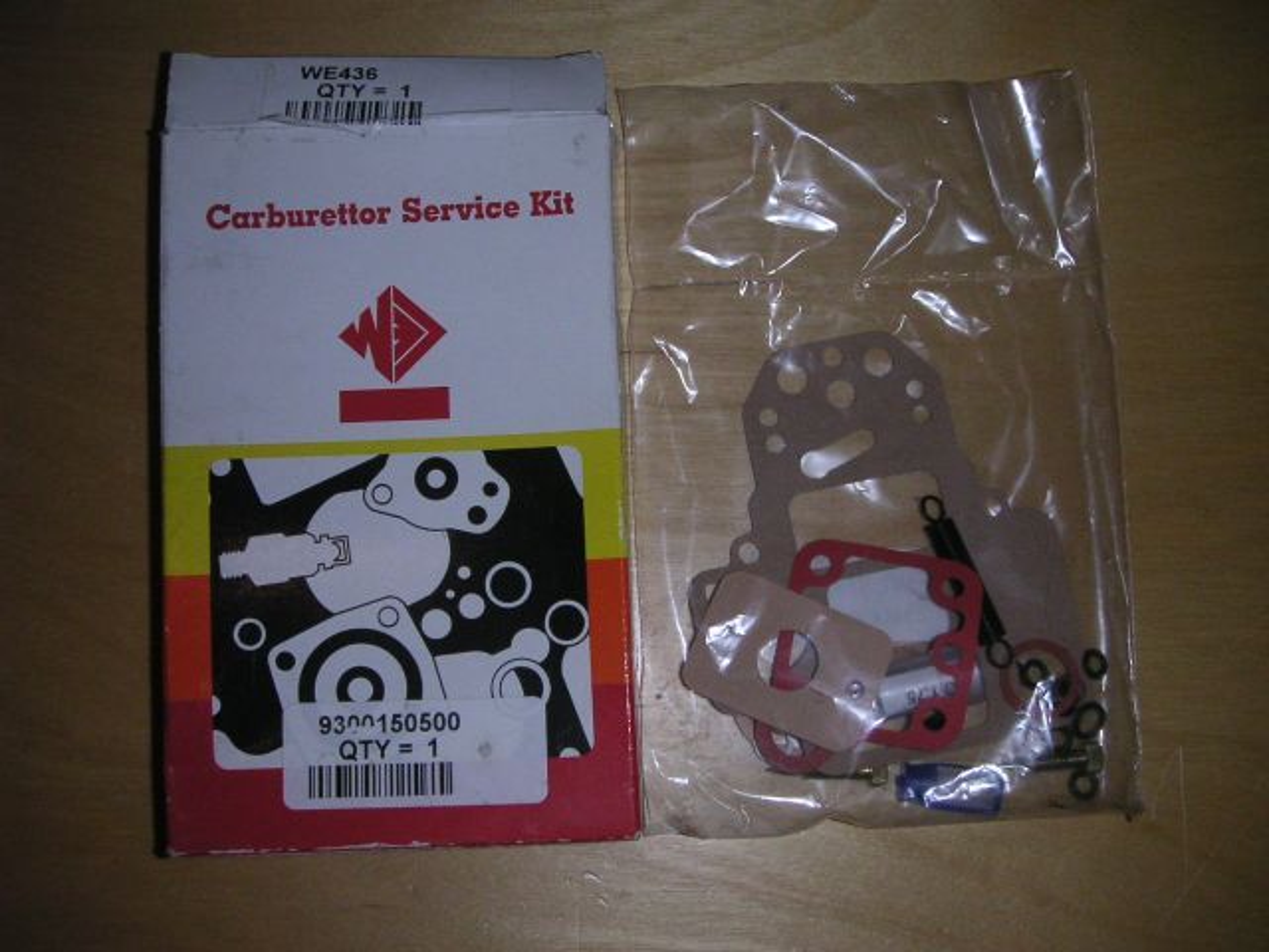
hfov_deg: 49.0
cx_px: 634
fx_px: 1393
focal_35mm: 38
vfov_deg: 37.7
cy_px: 476
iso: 160
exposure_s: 1/45
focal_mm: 6
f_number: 6.7
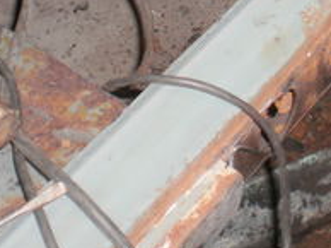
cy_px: -58
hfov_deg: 16.5
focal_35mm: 119
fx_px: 1136
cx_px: 234
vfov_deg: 12.1
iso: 125
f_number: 3.1
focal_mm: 6.3
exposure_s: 1/30
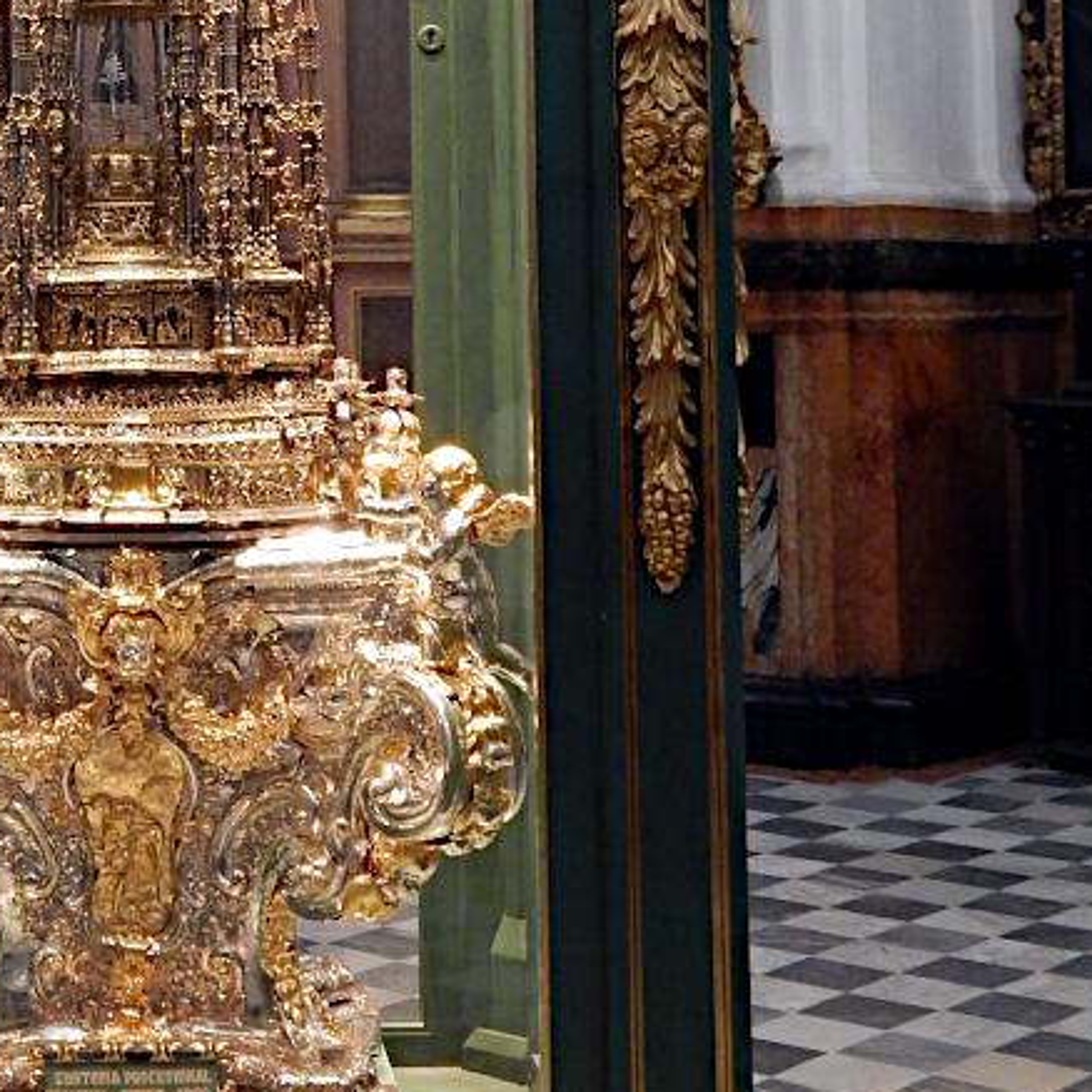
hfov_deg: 22.6
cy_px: 50
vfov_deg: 22.3
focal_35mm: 75
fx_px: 2677
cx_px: 132
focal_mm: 5.6
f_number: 3.2
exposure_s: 1/15
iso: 400
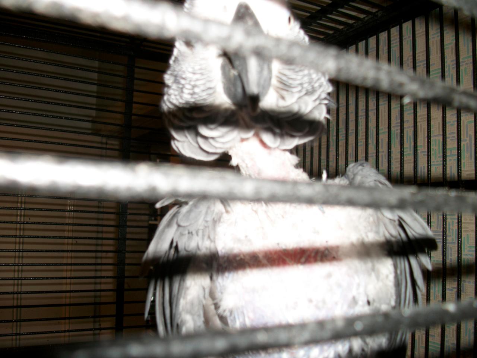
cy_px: 179
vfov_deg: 45.4
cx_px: 238
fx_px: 427
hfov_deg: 58.4
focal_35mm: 31
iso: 80
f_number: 2.9
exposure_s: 1/40
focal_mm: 5.7
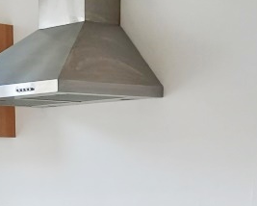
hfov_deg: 18.8
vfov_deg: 14.0
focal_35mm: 101
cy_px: 332
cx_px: 56
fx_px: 769
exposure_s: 1/50
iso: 125
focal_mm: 4
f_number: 1.8
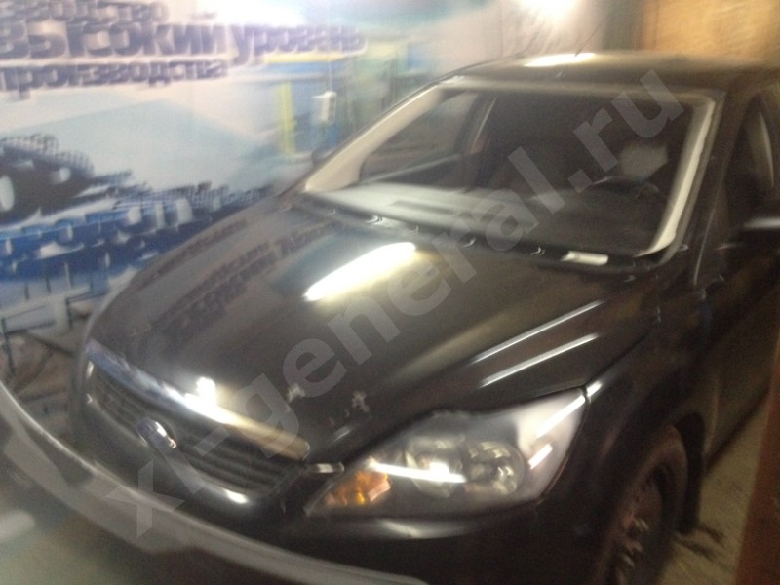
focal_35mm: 35
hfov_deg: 52.6
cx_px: 390
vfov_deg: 40.7
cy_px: 292
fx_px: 789
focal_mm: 4.28
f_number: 2.4
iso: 400
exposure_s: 1/20
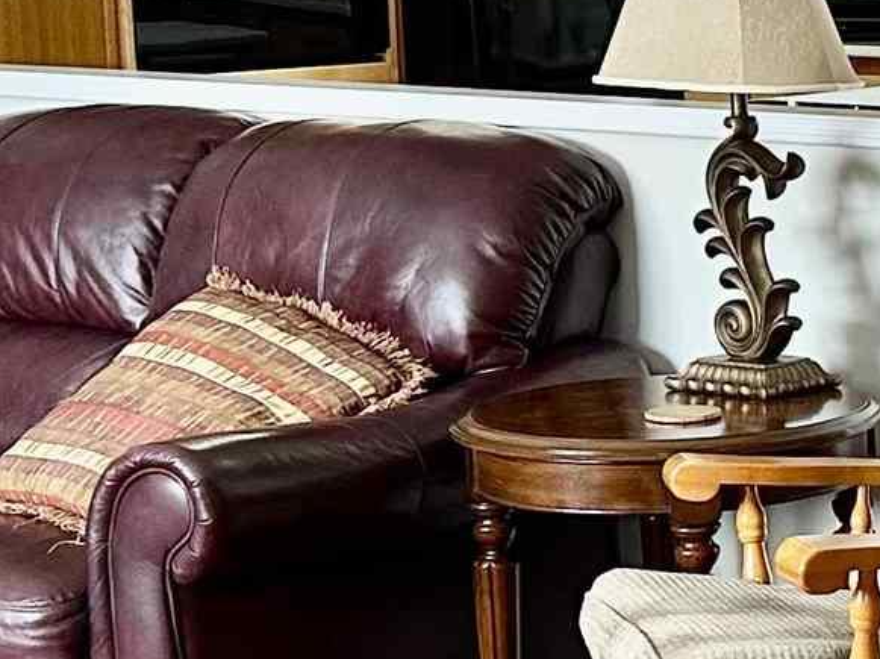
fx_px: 3227
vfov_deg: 11.7
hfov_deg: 14.0
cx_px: 1525
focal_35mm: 127
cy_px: 368
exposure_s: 1/116
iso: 250
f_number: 1.78
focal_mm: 6.86
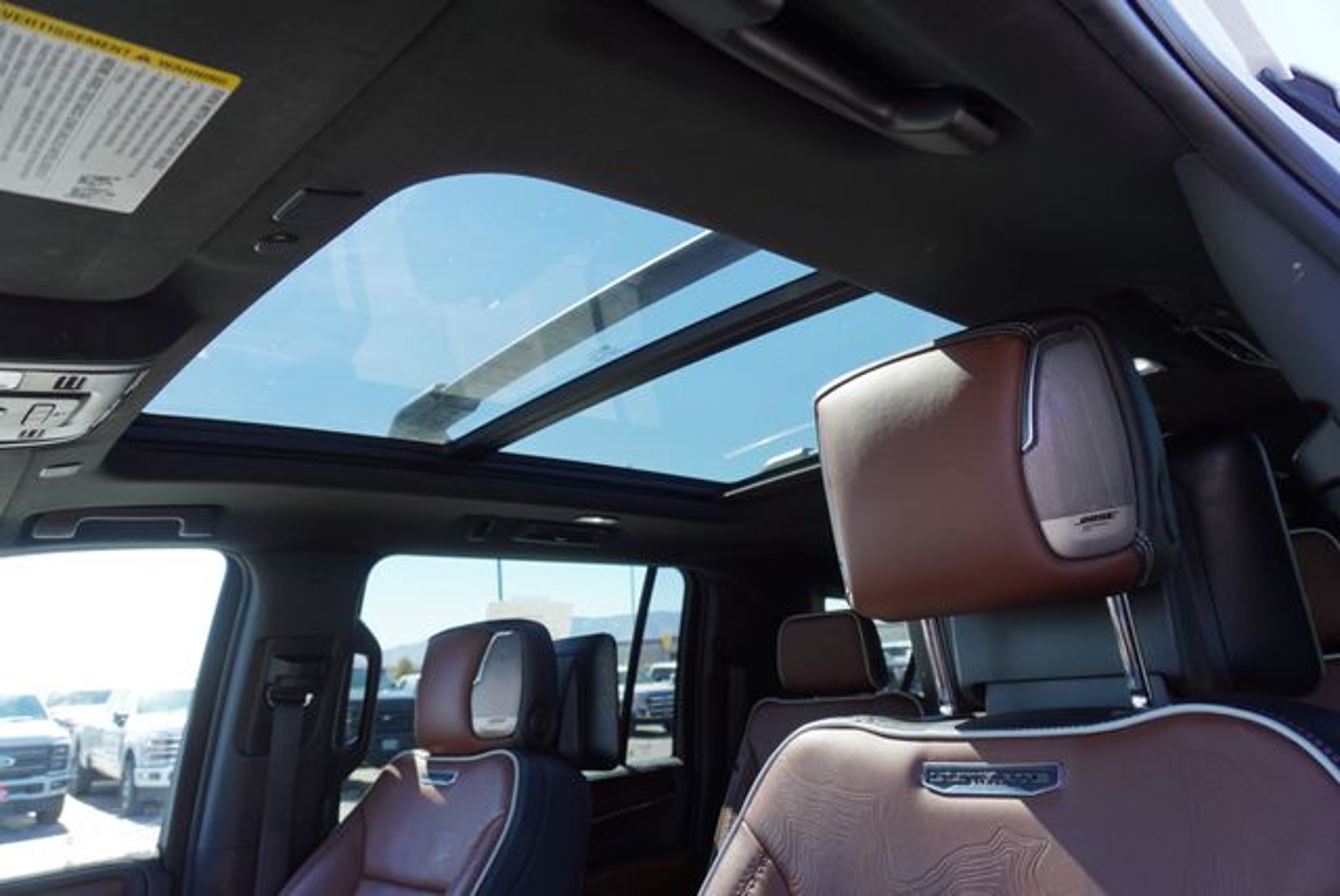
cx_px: 670
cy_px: 448
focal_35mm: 24
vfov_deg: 53.2
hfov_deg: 73.7
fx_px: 894
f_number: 4.5
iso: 100
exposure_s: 1/80
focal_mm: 16
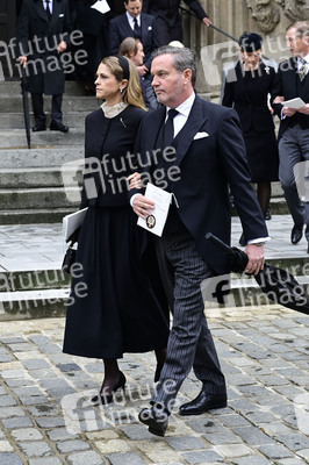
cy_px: 232
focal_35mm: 70
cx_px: 154
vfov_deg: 28.9
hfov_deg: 19.4
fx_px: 903
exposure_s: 1/500
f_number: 5.6
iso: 800
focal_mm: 70
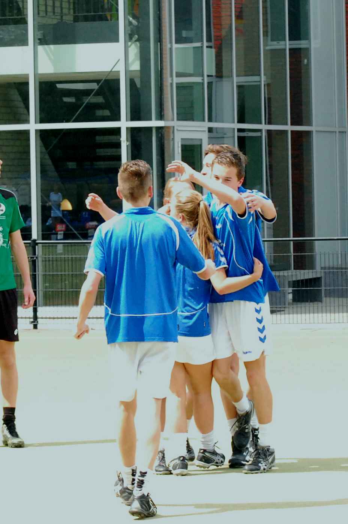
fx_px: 1199
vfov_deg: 24.6
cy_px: 262
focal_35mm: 82
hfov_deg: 16.5
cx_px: 174
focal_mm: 55
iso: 1600
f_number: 9
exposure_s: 1/500
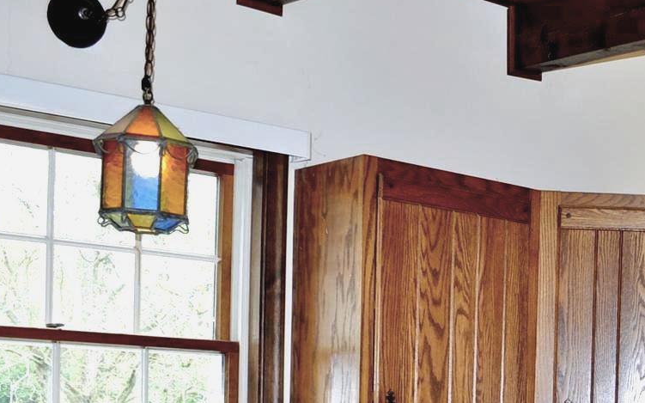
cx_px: 706
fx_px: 1318
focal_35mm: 75
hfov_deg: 25.5
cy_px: 563
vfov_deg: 16.2
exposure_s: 1/60
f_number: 5.6
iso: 250
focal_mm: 18
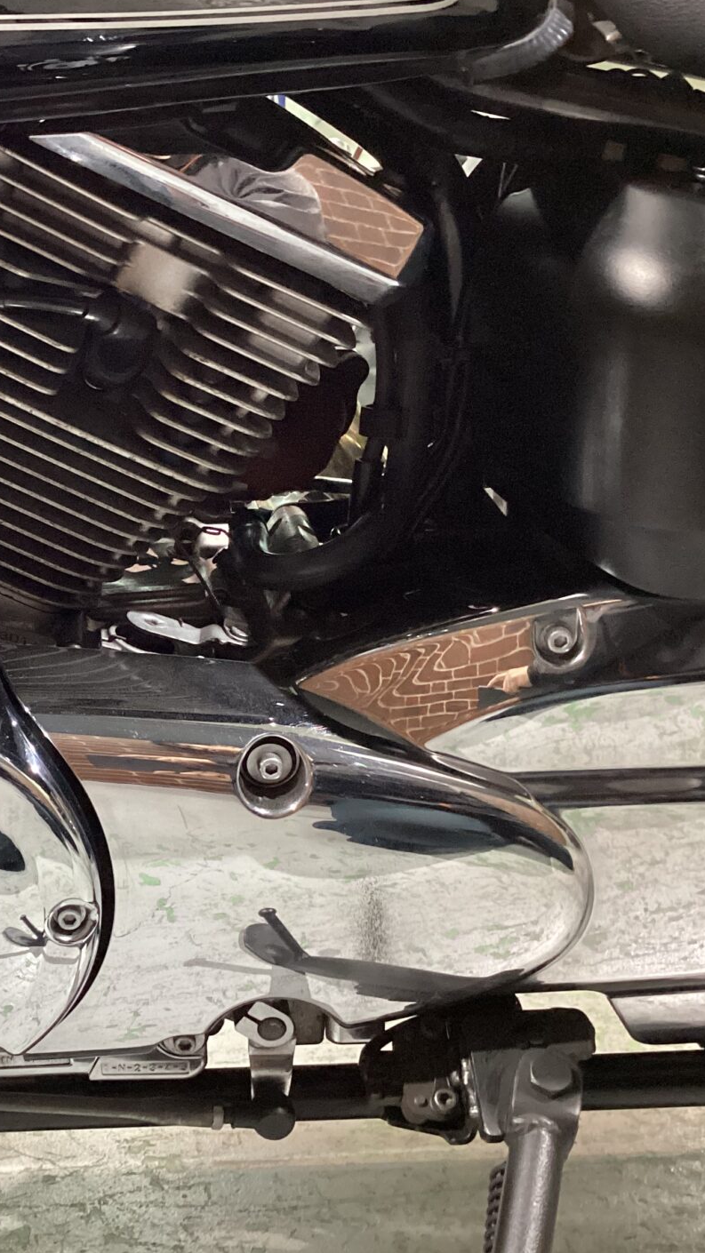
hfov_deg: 24.7
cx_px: -11
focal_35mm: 46
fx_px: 1529
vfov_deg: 44.6
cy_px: 628
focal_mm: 3.3
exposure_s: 1/60
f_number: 2.4
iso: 400
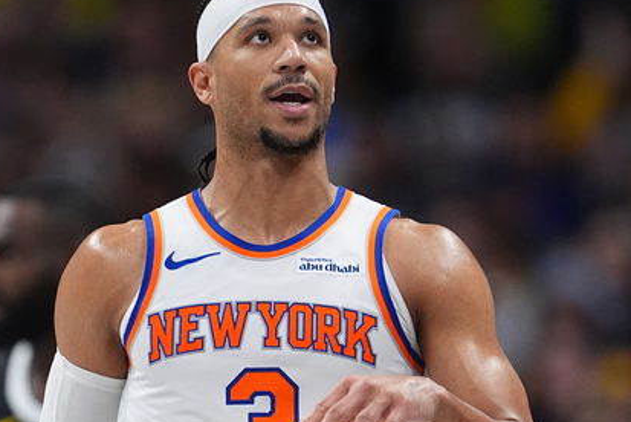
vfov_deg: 1.4
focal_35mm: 991
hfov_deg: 2.1
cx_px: 277
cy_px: 340
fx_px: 17382
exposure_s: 1/2000
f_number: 3.2
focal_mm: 400
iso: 5000
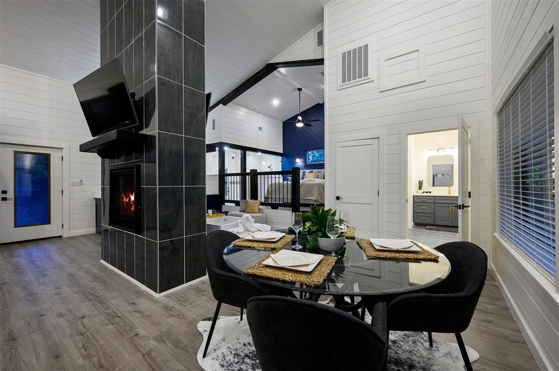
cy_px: 186
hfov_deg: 104.3
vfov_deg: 81.1
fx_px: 217
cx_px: 280
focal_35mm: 14
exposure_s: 1/6
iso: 200
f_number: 10
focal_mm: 14
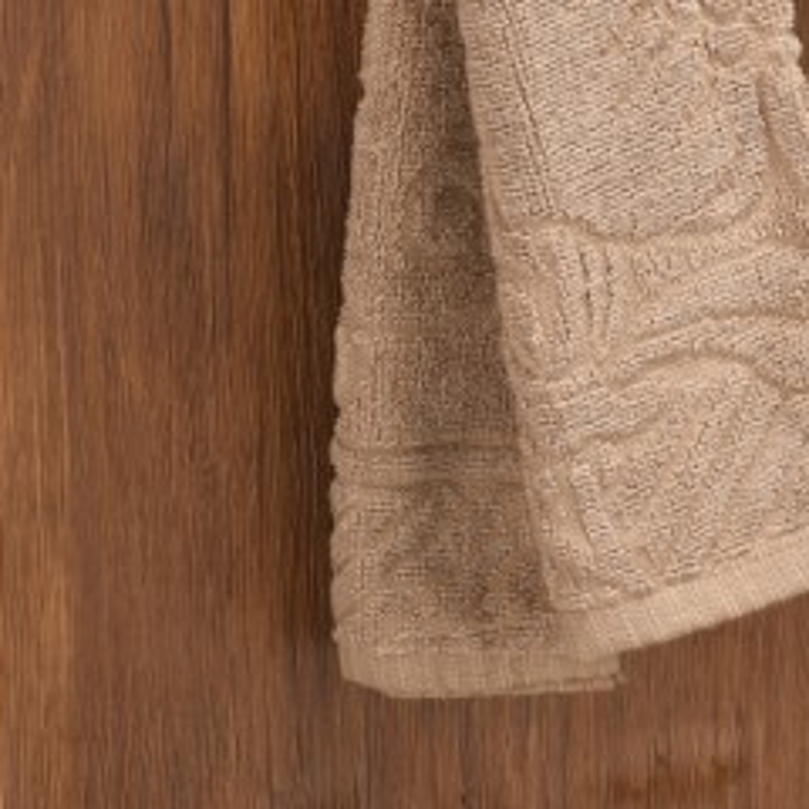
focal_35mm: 270
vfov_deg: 6.5
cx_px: 529
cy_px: -121
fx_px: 7139
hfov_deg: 6.5
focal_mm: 85
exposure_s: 1/25
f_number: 16
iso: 100
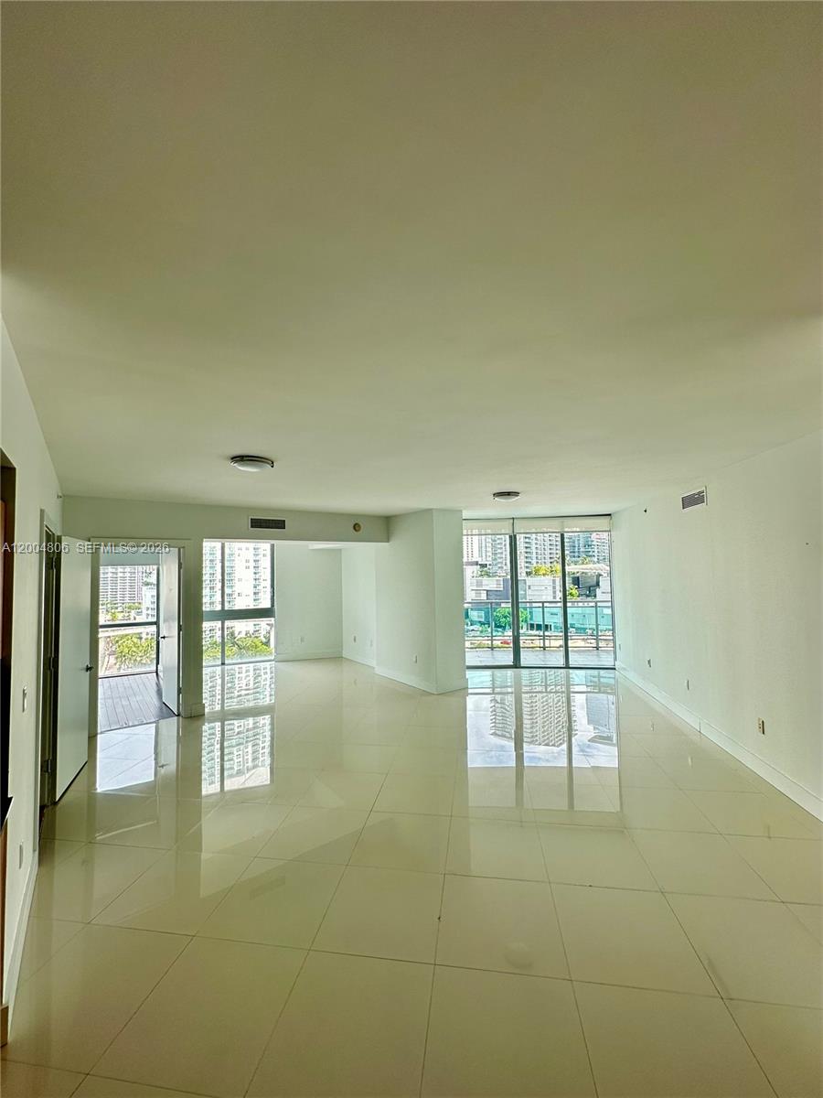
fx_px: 444
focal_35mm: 14
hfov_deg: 85.7
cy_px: 549
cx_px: 412
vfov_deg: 102.1
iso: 40
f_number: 2.2
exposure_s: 1/106
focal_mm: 2.22
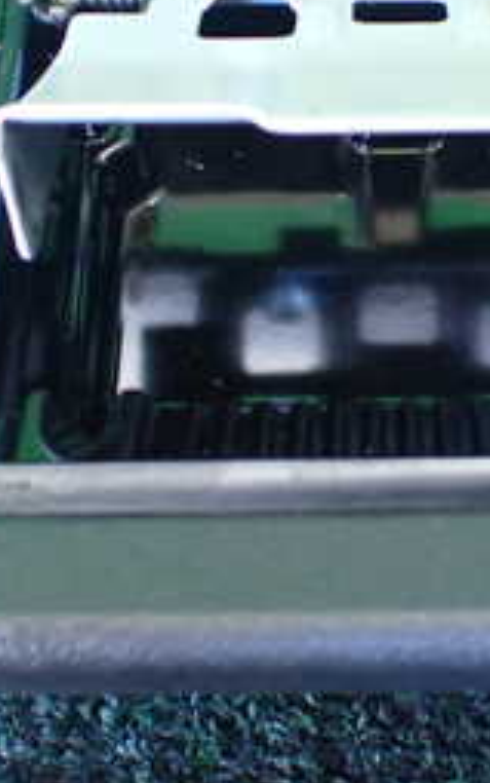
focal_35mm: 75
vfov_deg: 27.3
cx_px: 388
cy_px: 274
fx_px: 1601
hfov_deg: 17.3
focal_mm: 5.4
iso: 1000
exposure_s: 1/30
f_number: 2.3
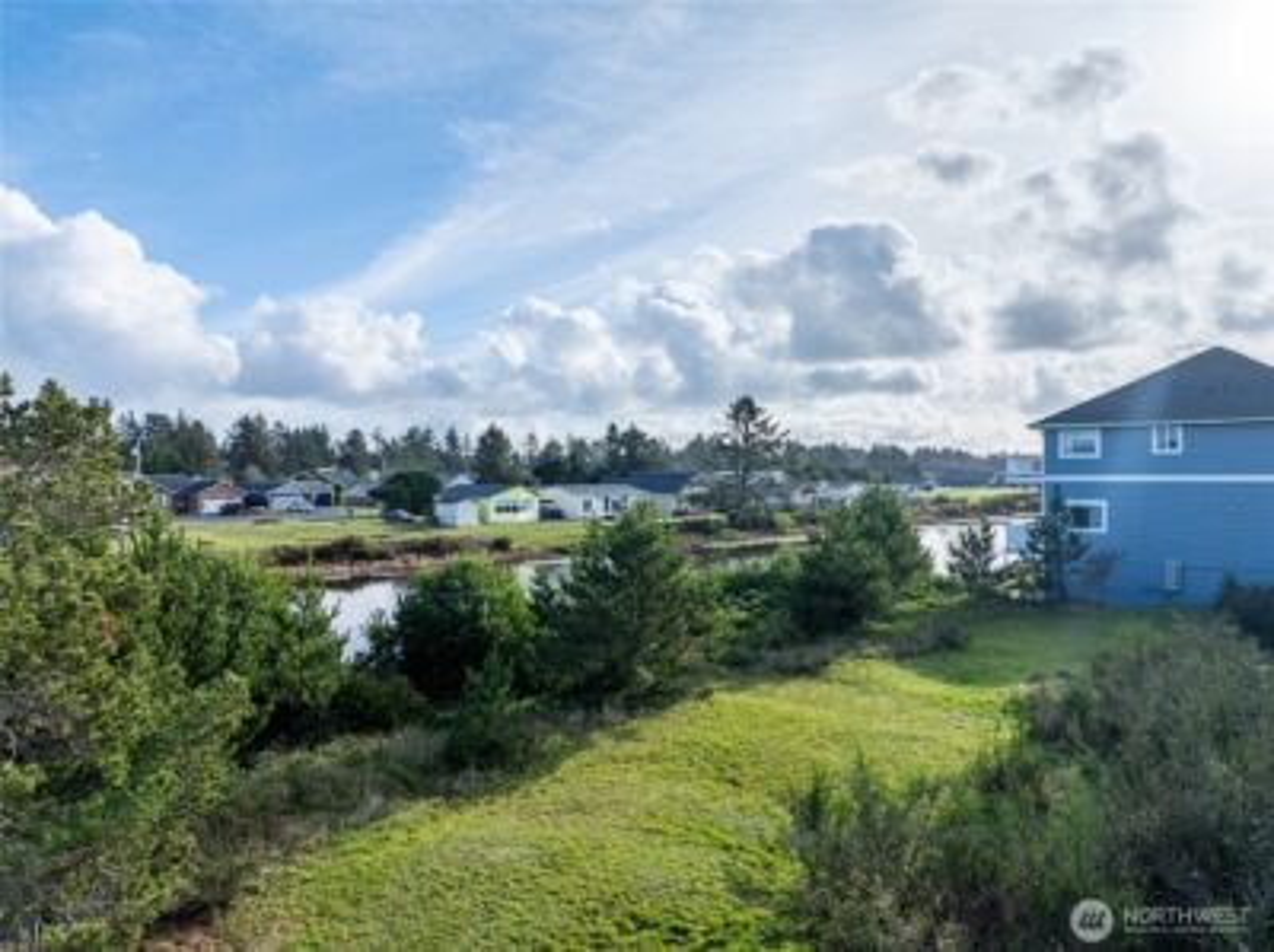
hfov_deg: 71.7
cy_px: 476
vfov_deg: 56.7
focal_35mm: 24
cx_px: 637
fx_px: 882
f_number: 3.2
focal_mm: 12.29
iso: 170
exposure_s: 1/8000
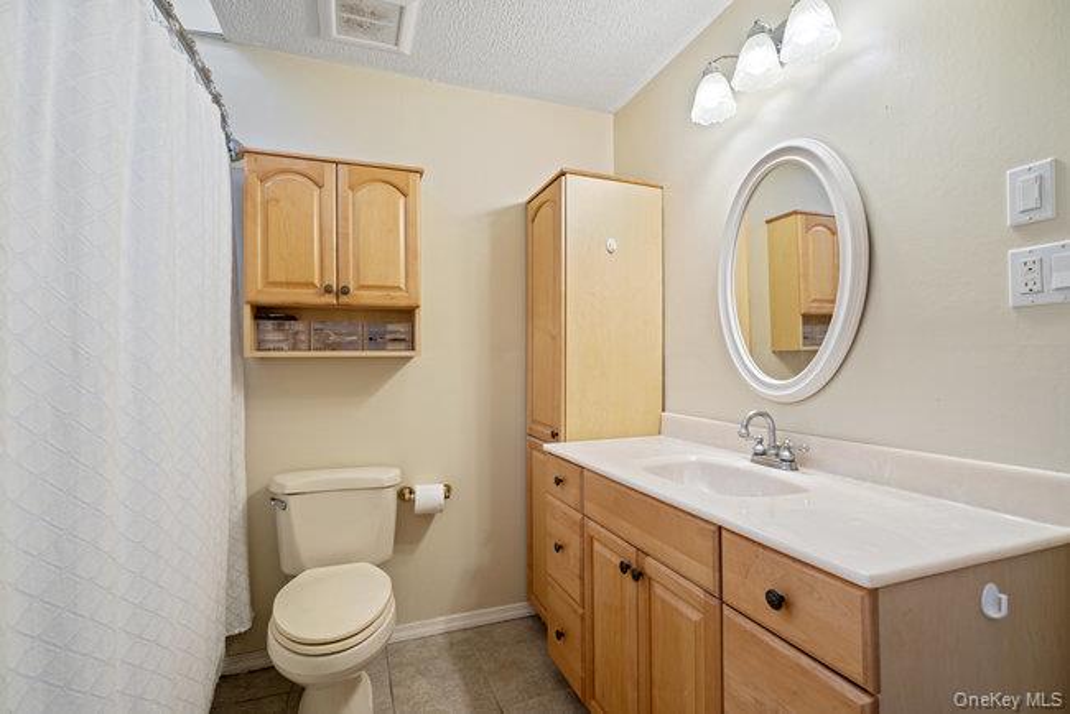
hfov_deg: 96.7
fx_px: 476
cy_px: 357
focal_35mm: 16
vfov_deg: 73.8
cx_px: 535
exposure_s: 1/10
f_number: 5.6
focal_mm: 16
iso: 1000
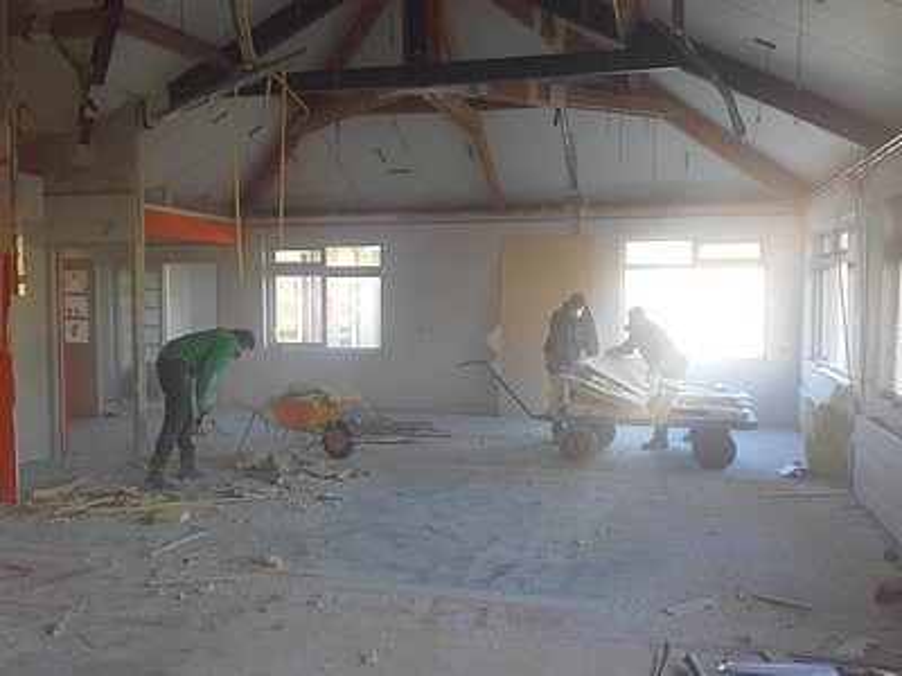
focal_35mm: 31
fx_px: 808
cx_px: 451
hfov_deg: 58.4
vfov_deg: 45.4
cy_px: 338
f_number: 2.2
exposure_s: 1/33
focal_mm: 3.31
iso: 70
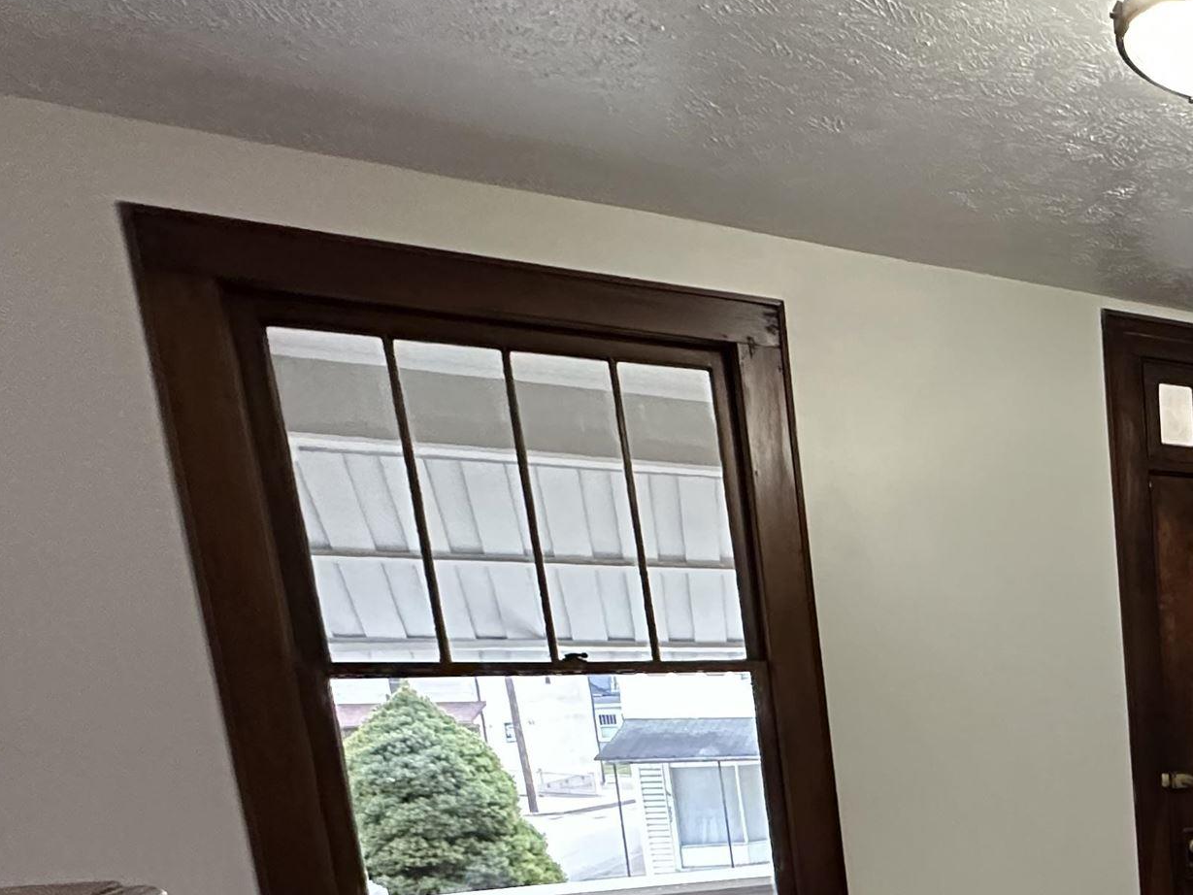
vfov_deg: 36.4
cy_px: 903
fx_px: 1206
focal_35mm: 35
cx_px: 1480
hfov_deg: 37.4
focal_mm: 2.22
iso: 800
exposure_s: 1/60
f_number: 2.2
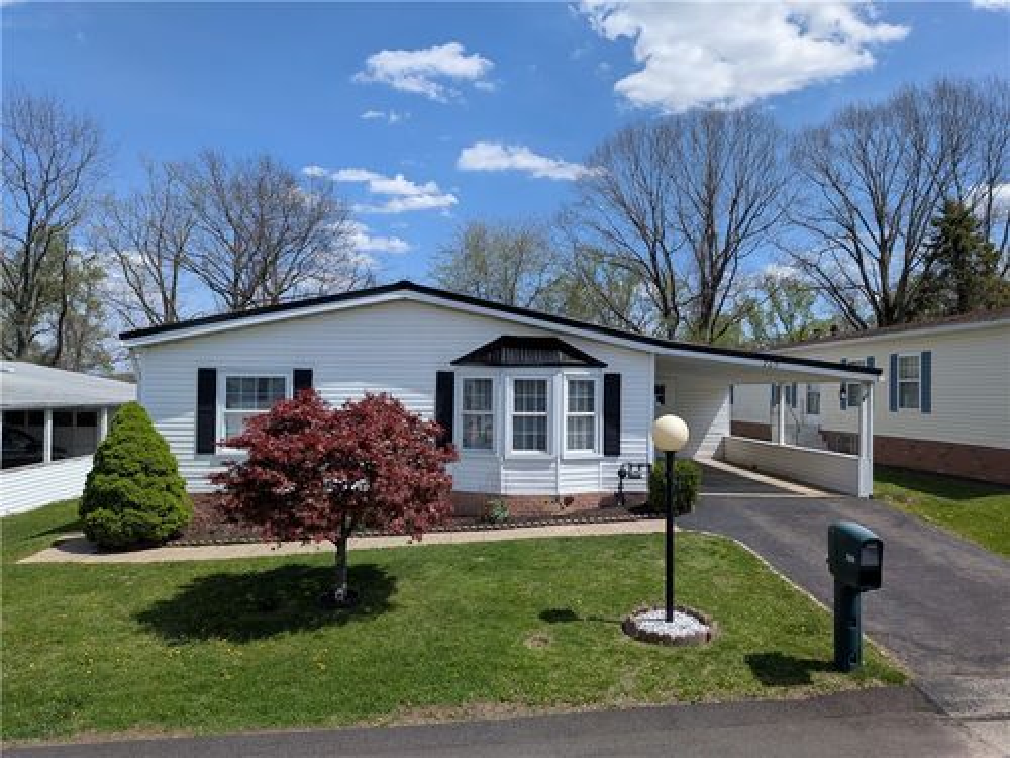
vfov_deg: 56.8
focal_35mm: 24
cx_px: 505
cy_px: 379
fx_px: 700
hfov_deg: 71.6
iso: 29
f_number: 1.7
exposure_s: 1/2304
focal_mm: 4.53
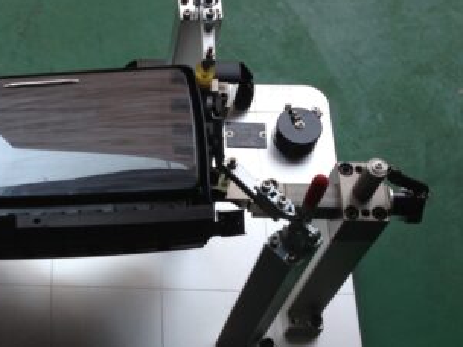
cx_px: 69
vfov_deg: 21.1
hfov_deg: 27.4
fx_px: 923
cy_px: 260
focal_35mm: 69
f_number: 2.4
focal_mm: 4.28
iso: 50
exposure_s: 1/363
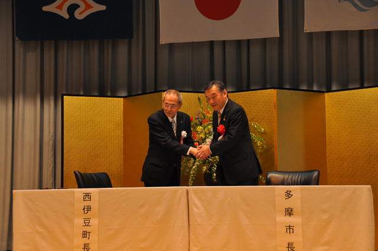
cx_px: 189
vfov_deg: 18.1
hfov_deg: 27.0
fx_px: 786
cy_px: 126
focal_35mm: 75
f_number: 5.6
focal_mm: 50
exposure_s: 1/60
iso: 640
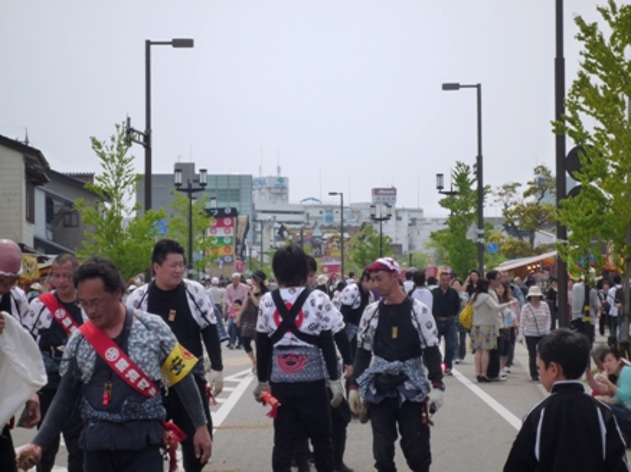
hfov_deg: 19.6
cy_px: 236
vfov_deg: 14.8
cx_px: 316
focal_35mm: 100
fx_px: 1822
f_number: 5.6
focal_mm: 17.6
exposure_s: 1/640
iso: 160
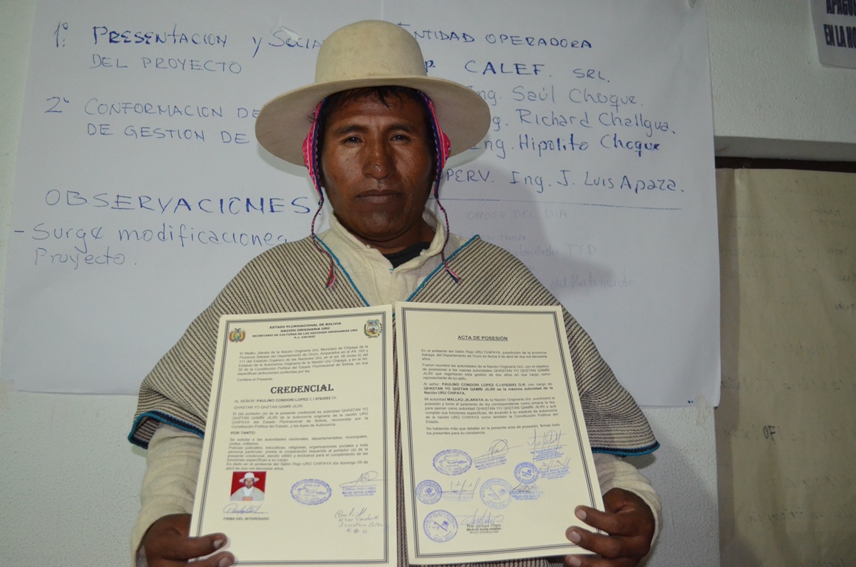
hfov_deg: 53.2
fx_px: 854
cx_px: 428
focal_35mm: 36
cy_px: 284
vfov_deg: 36.7
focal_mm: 24
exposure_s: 1/60
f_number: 4
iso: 3200
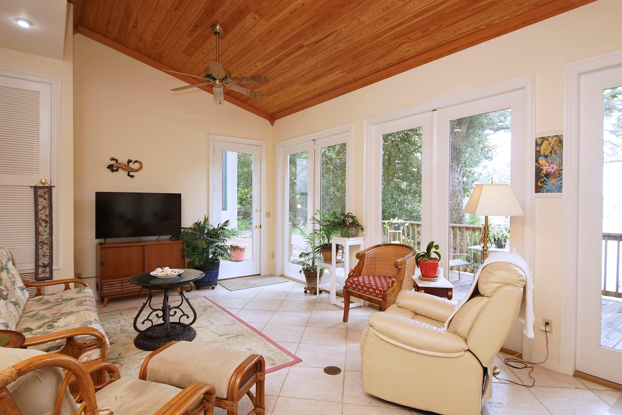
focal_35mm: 18
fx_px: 311
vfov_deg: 67.4
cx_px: 311
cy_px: 208
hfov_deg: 90.0
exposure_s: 1/60
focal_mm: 12
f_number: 4.5
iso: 500
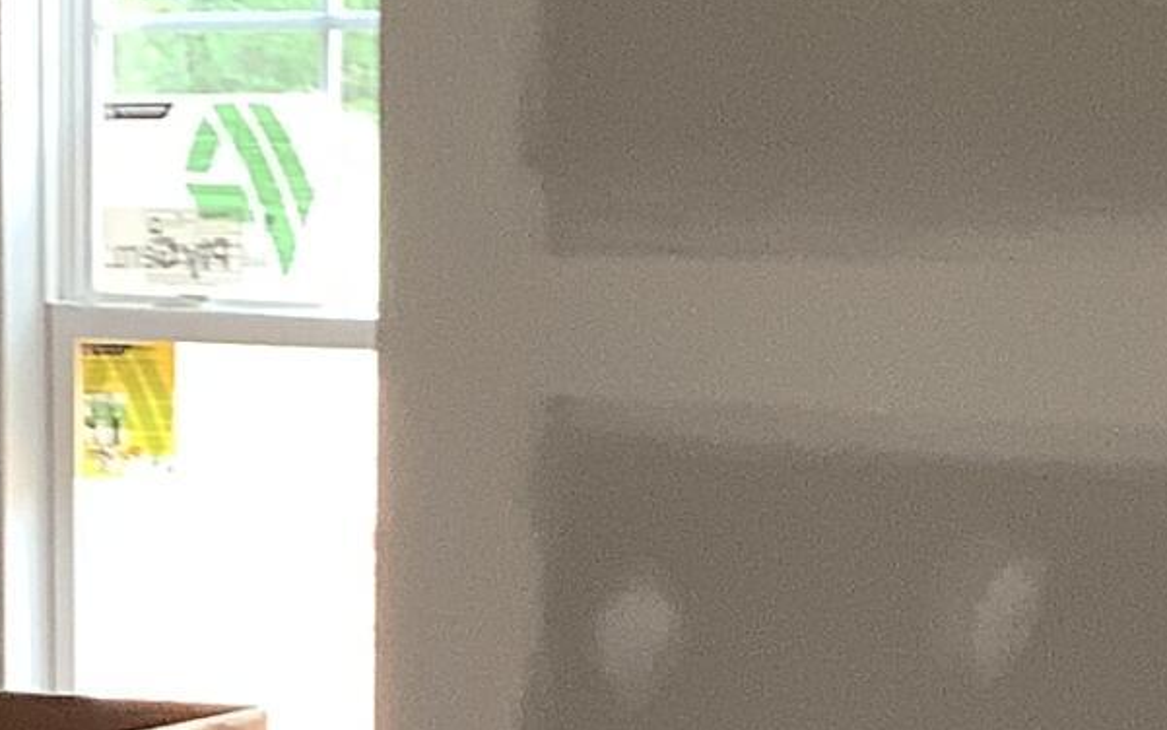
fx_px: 5217
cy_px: 961
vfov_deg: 7.9
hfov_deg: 12.8
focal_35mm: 164
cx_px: 520
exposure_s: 1/50
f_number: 2.4
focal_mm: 3.3
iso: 50
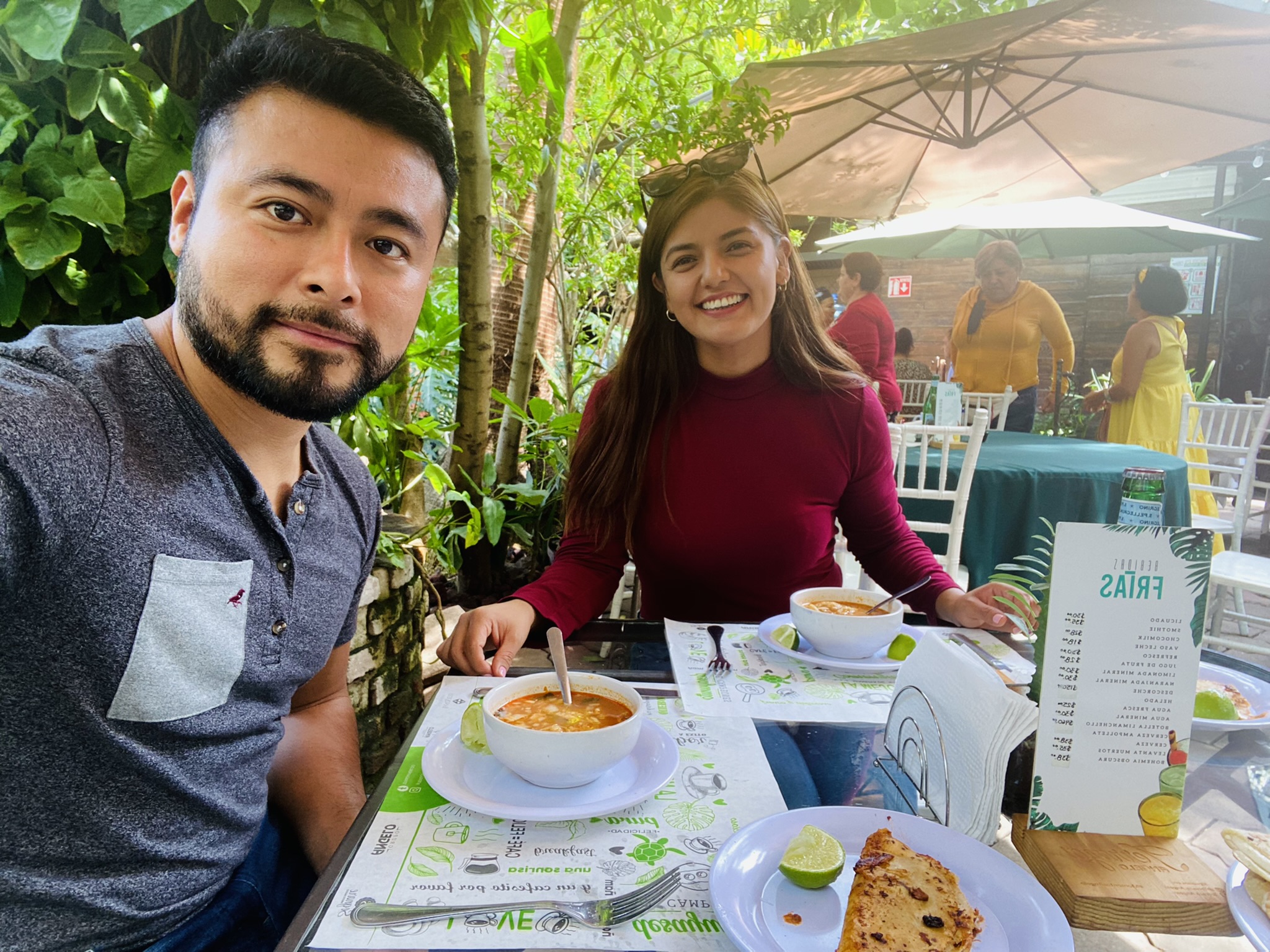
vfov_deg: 58.9
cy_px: 476
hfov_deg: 73.9
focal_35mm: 23
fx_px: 844
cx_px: 635
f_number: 2.2
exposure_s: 1/60
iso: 100
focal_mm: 2.71
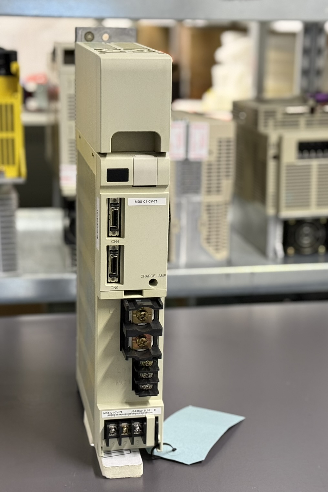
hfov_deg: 20.3
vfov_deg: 30.1
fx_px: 916
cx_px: 155
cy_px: 246
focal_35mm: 67
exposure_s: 1/50
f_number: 1.78
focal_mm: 6.76
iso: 250
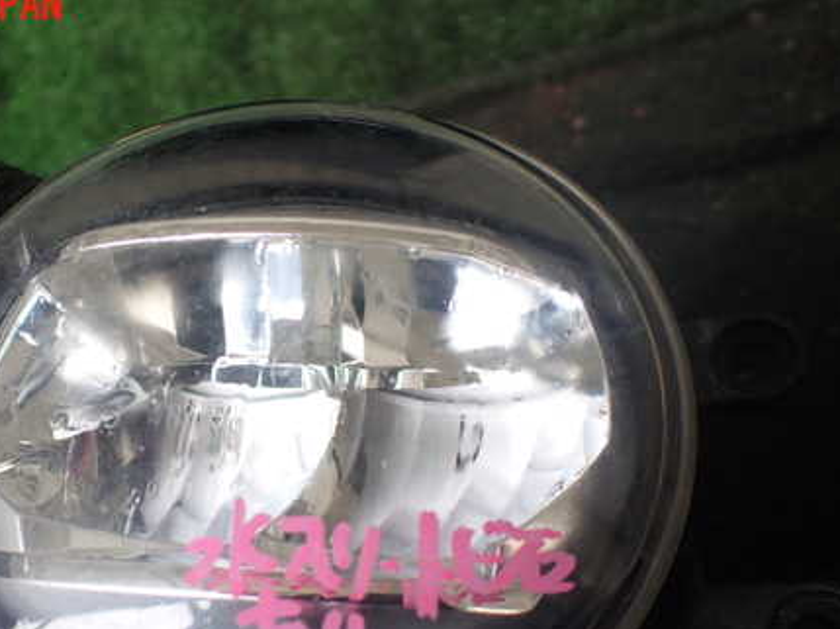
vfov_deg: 34.0
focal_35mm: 42
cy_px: 423
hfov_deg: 44.3
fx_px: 1018
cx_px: 294
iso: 100
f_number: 2.3
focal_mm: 5.4
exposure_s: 1/160
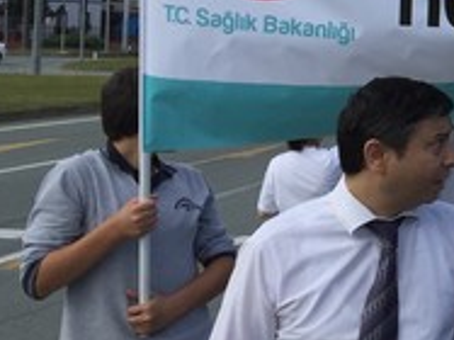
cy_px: 24
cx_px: 784
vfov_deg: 14.1
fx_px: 1363
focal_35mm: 104
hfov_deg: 16.3
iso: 32
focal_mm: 4.15
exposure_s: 1/1980
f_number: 2.2
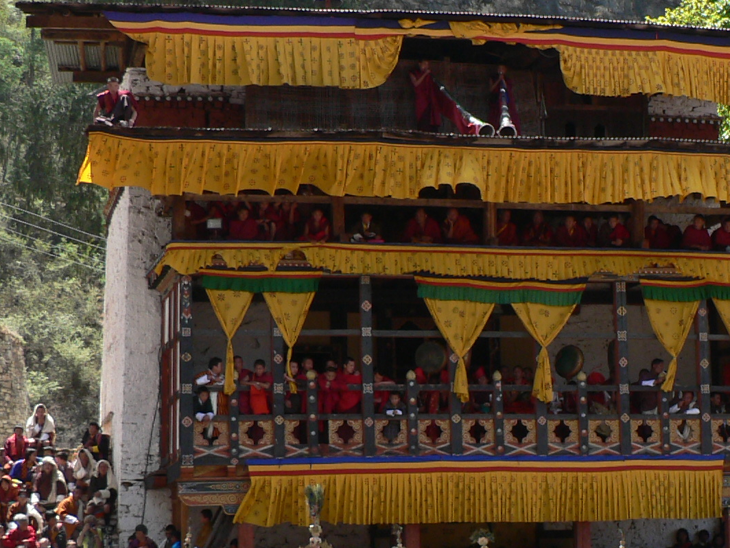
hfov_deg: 21.8
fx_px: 1877
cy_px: 401
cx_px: 562
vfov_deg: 16.5
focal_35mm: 89
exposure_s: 1/200
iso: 80
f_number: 4
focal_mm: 6.2
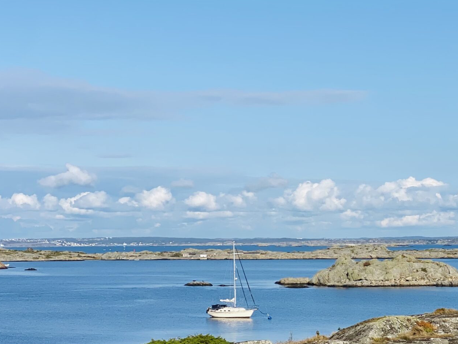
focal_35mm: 106
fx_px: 1402
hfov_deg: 18.3
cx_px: 389
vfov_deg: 14.0
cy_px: 214
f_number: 2
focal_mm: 6
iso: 20
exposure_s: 1/2179
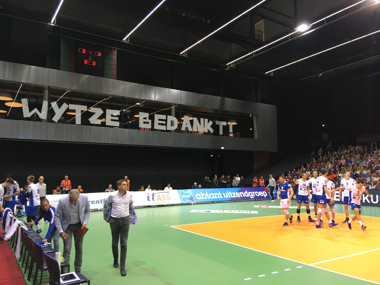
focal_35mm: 29
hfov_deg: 61.7
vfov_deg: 48.2
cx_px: 190
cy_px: 142
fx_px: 318
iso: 50
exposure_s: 1/33
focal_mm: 4.15
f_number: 2.2
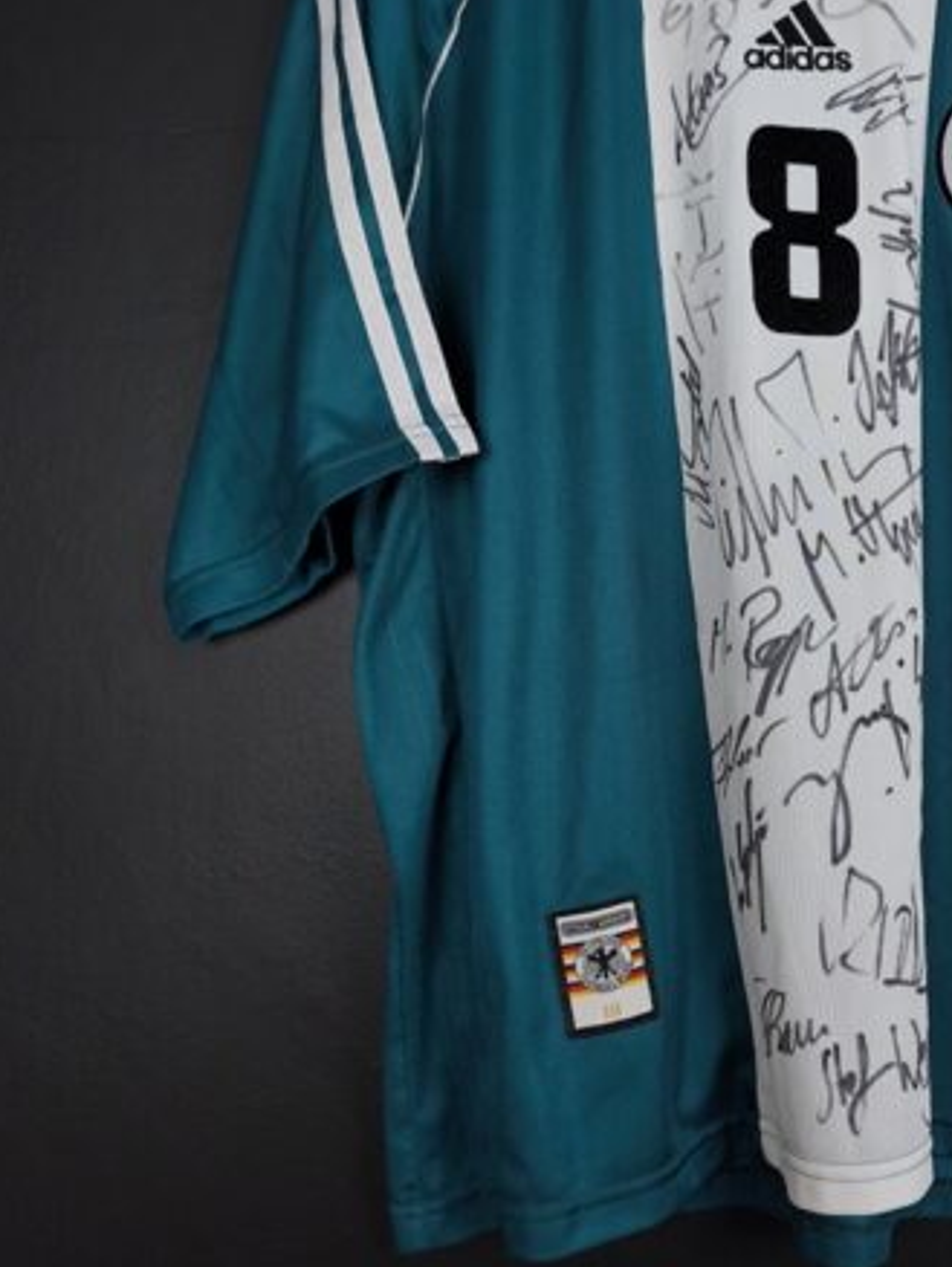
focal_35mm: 42
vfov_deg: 44.7
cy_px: 576
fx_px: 1539
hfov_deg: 33.1
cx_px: 804
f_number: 1.6
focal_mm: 6.57
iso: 400
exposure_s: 1/160
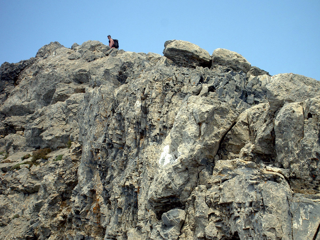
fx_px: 943
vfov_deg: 14.5
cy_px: 120
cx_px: 160
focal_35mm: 102
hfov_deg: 19.3
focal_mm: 16.8
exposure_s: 1/100
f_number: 4.9
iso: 50
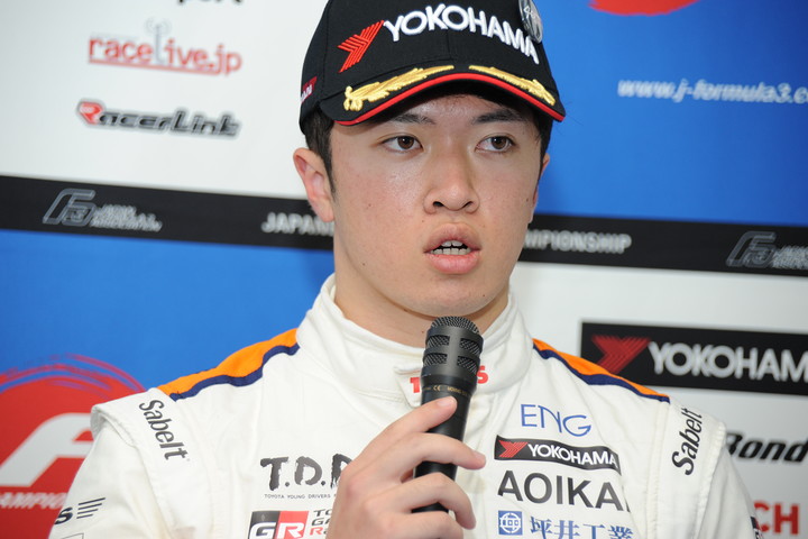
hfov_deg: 16.4
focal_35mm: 125
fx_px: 2805
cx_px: 404
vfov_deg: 11.0
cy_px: 270
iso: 800
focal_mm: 125
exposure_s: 1/250
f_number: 5.6
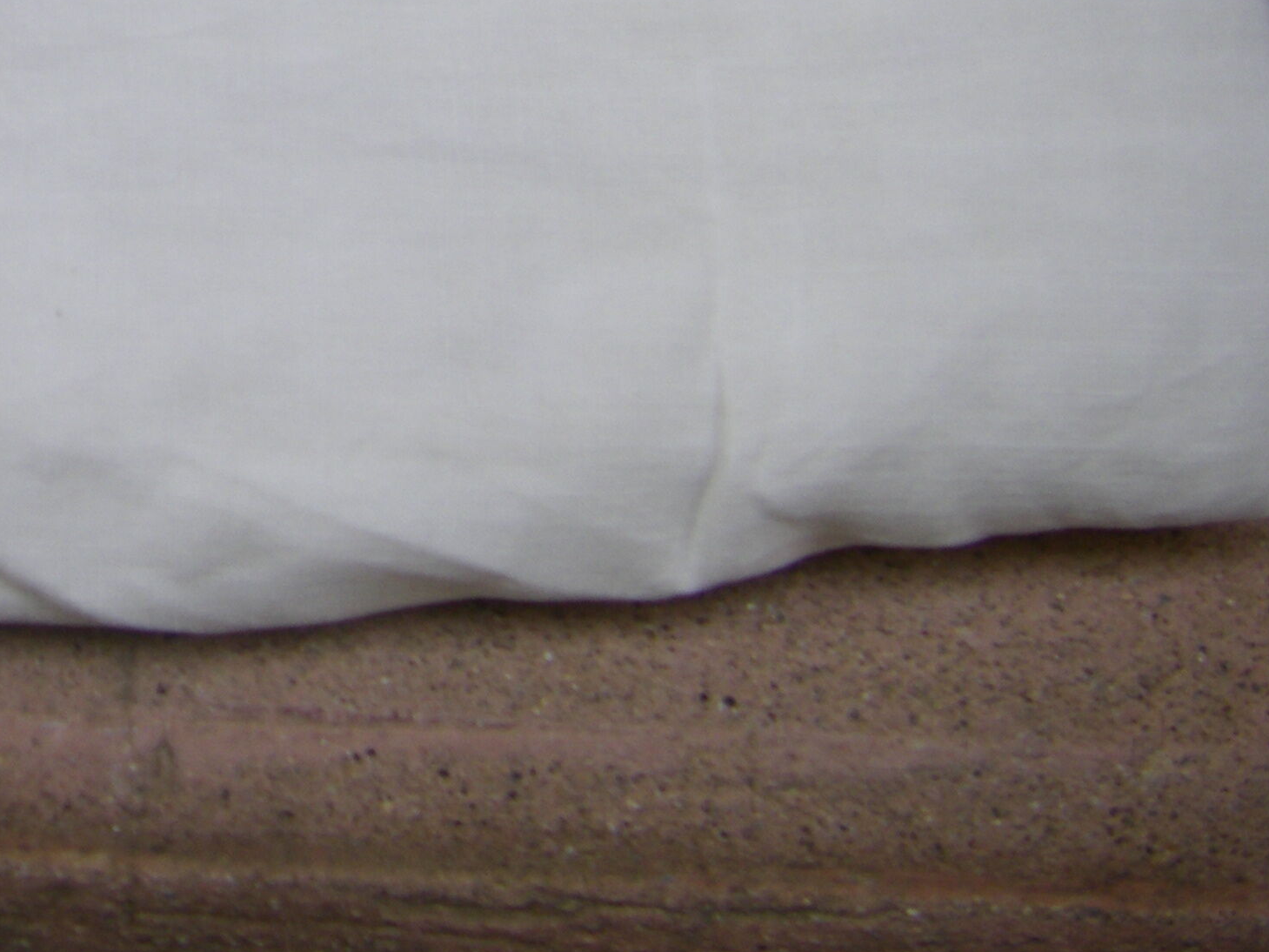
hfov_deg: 22.2
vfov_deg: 16.9
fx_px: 3116
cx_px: -3
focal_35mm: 85
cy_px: -75
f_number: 3.5
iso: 64
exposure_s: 1/100
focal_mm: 6.3
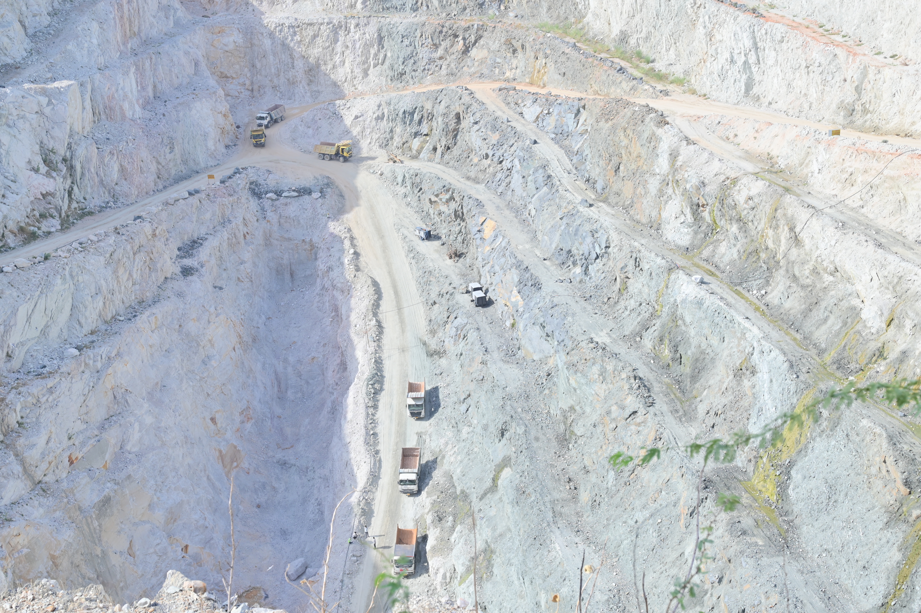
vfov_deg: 27.5
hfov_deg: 40.4
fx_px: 1253
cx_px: 460
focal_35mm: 49
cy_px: 306
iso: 100
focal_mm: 49
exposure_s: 1/250
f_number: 7.1
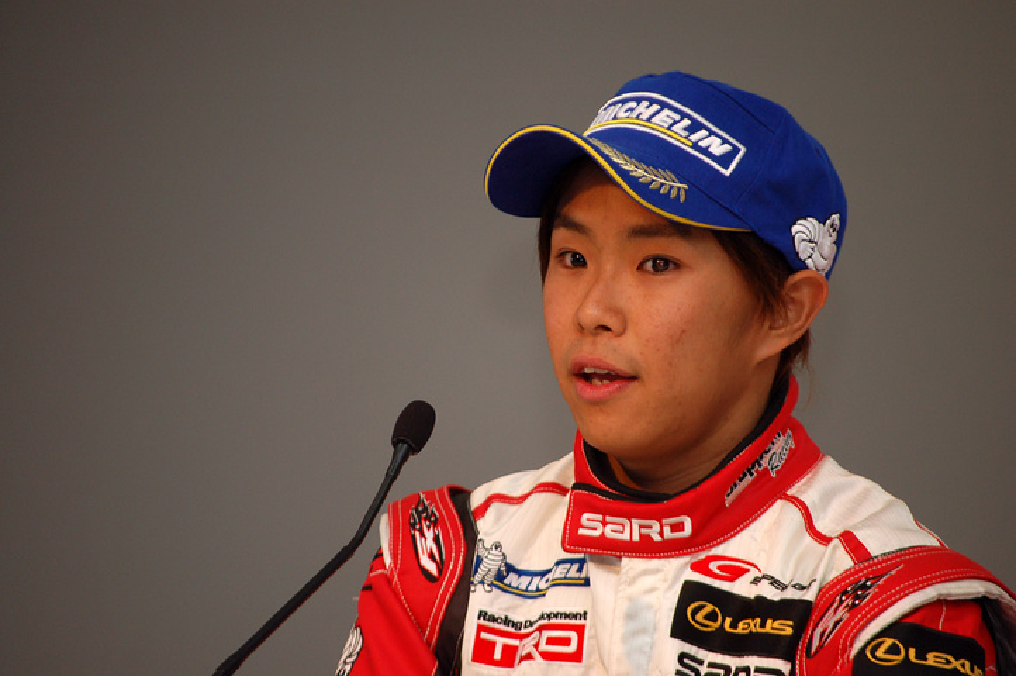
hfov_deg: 6.9
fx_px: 8459
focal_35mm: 300
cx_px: 508
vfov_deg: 4.6
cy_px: 338
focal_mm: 200
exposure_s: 1/60
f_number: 5.6
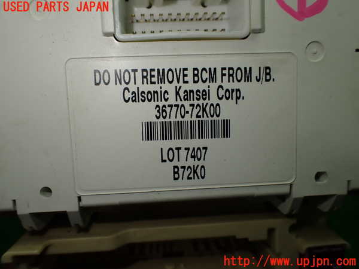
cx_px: 180
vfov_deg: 46.8
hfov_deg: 60.0
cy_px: 134
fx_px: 311
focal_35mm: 30
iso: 100
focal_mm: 5.4
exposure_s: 1/200
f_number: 3.2
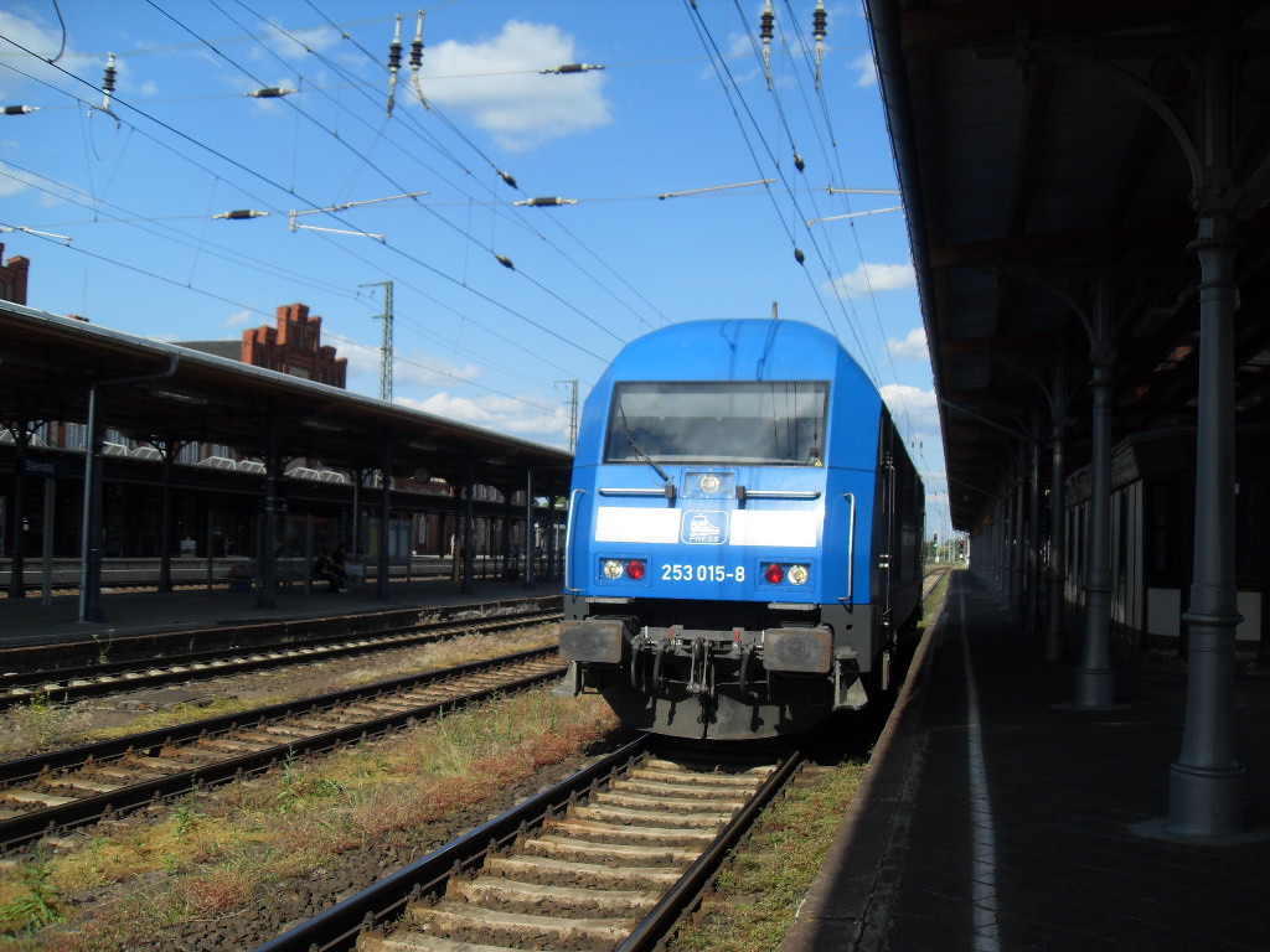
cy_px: 476
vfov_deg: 41.8
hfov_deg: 54.0
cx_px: 635
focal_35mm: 34
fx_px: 1247
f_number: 7
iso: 80
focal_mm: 6.3
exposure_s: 1/250
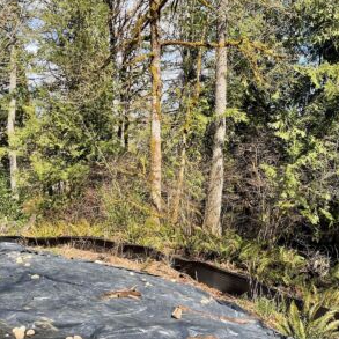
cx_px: 229
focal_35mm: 35
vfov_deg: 47.2
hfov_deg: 46.4
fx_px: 388
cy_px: 169
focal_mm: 3
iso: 16
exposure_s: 1/556
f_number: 1.8
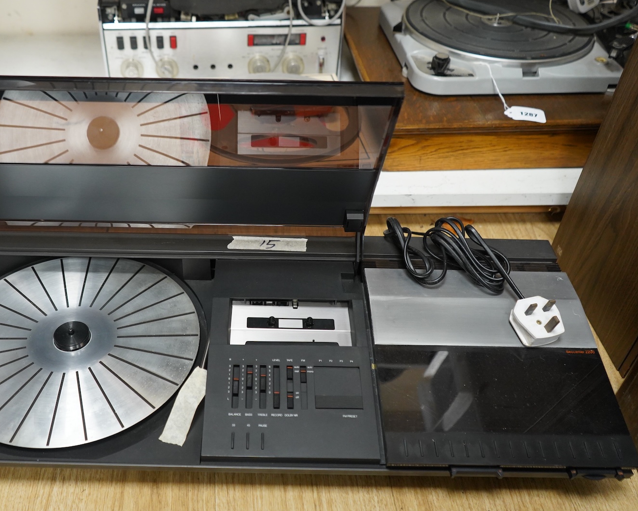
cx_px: 260
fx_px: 642
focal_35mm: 34
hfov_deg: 52.5
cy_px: 256
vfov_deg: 43.4
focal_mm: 28
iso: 3200
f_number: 3.5
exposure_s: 1/160
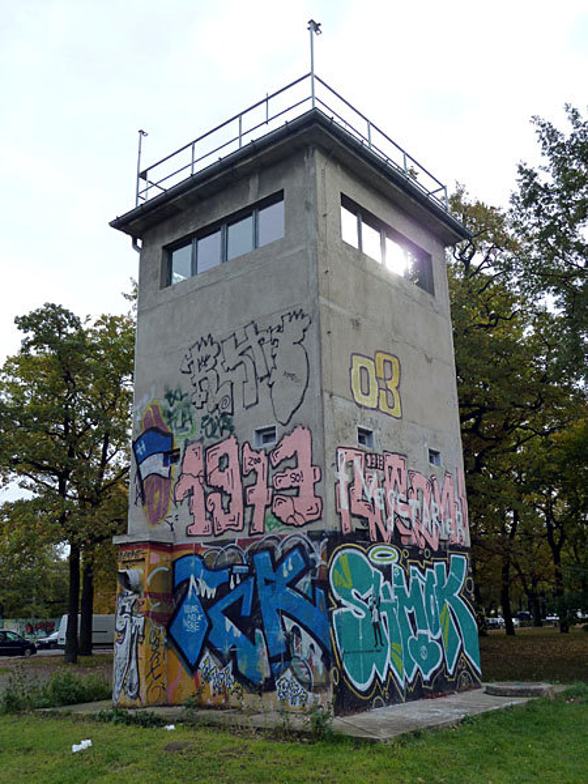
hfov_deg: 44.2
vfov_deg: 56.8
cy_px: 392
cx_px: 294
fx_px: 725
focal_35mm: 32
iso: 125
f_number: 4
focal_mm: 5.3
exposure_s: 1/320
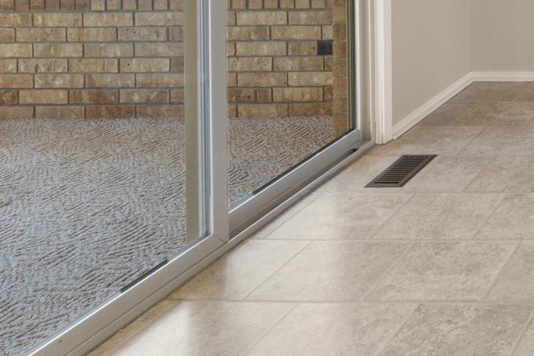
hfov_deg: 26.9
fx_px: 794
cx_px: 794
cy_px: -160
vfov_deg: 21.6
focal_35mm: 54
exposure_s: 1/40
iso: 200
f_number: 9
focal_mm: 11.2
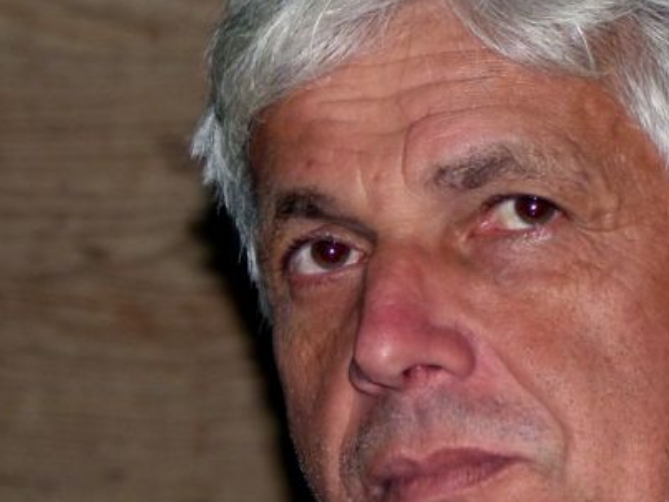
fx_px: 7593
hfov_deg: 5.0
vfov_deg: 3.8
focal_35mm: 393
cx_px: 561
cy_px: 322
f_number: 2.8
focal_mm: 35.6
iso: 400
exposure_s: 1/250
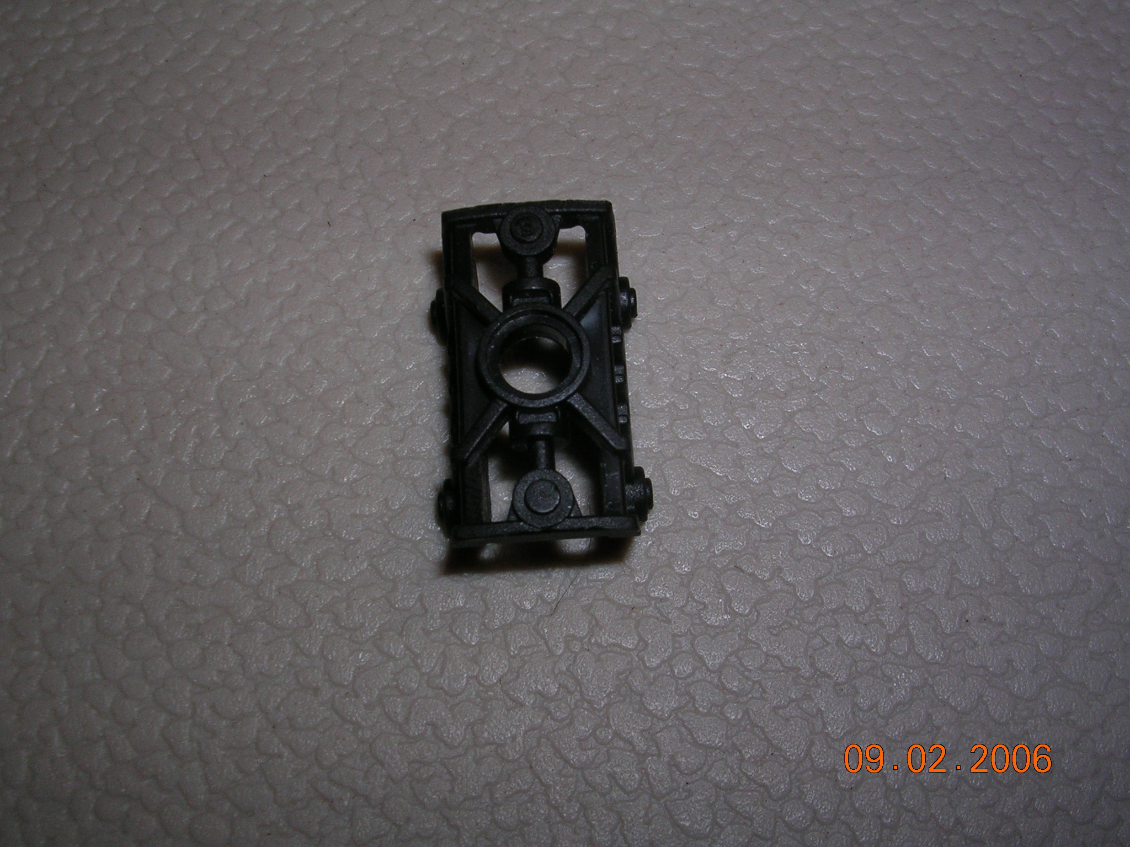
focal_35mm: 38
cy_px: 424
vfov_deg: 37.7
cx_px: 565
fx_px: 1240
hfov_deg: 49.0
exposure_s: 1/60.1
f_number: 5.6
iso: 50
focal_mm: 5.8
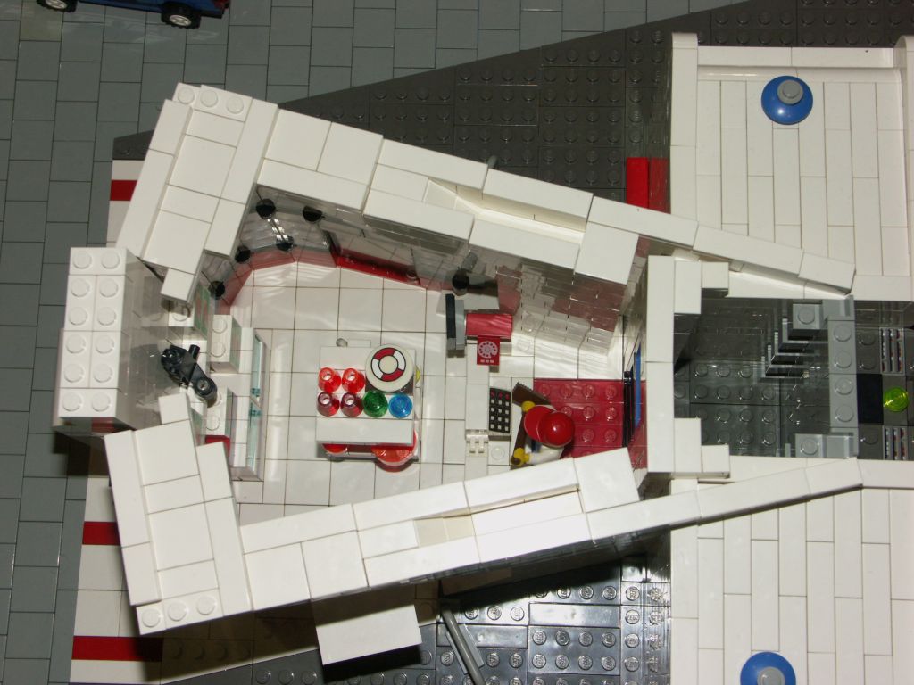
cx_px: 457
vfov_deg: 24.0
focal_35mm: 61
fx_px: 1611
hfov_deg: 31.7
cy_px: 342
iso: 200
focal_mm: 15.76
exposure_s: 1/60
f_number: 5.6
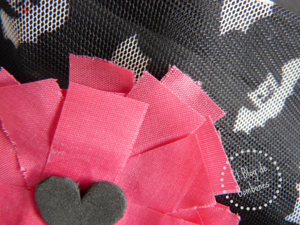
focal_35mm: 27
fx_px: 234
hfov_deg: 65.3
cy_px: 112
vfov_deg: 51.4
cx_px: 150
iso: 320
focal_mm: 4.8
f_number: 2.8
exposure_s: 1/30
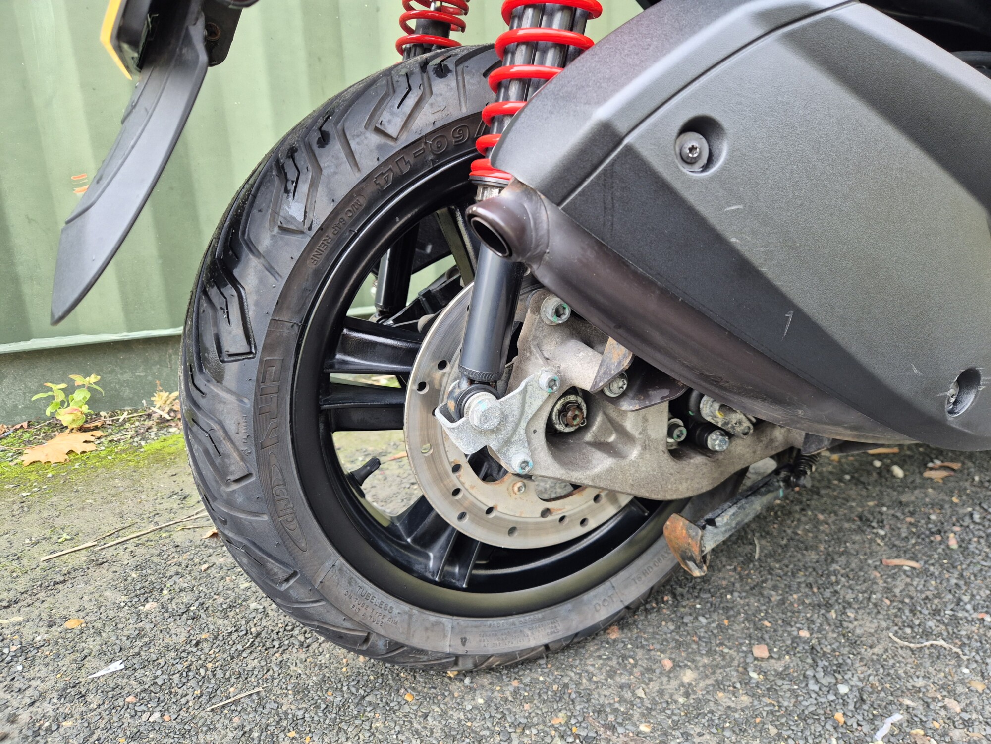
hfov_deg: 73.9
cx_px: 496
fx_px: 658
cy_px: 372
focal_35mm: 23
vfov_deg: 58.9
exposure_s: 1/100
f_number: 1.8
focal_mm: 5.4
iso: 320
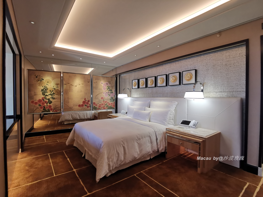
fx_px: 129
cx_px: 132
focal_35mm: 17
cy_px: 98
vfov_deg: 74.7
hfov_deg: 91.0
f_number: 2.2
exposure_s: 1/100
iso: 160
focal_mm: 2.26
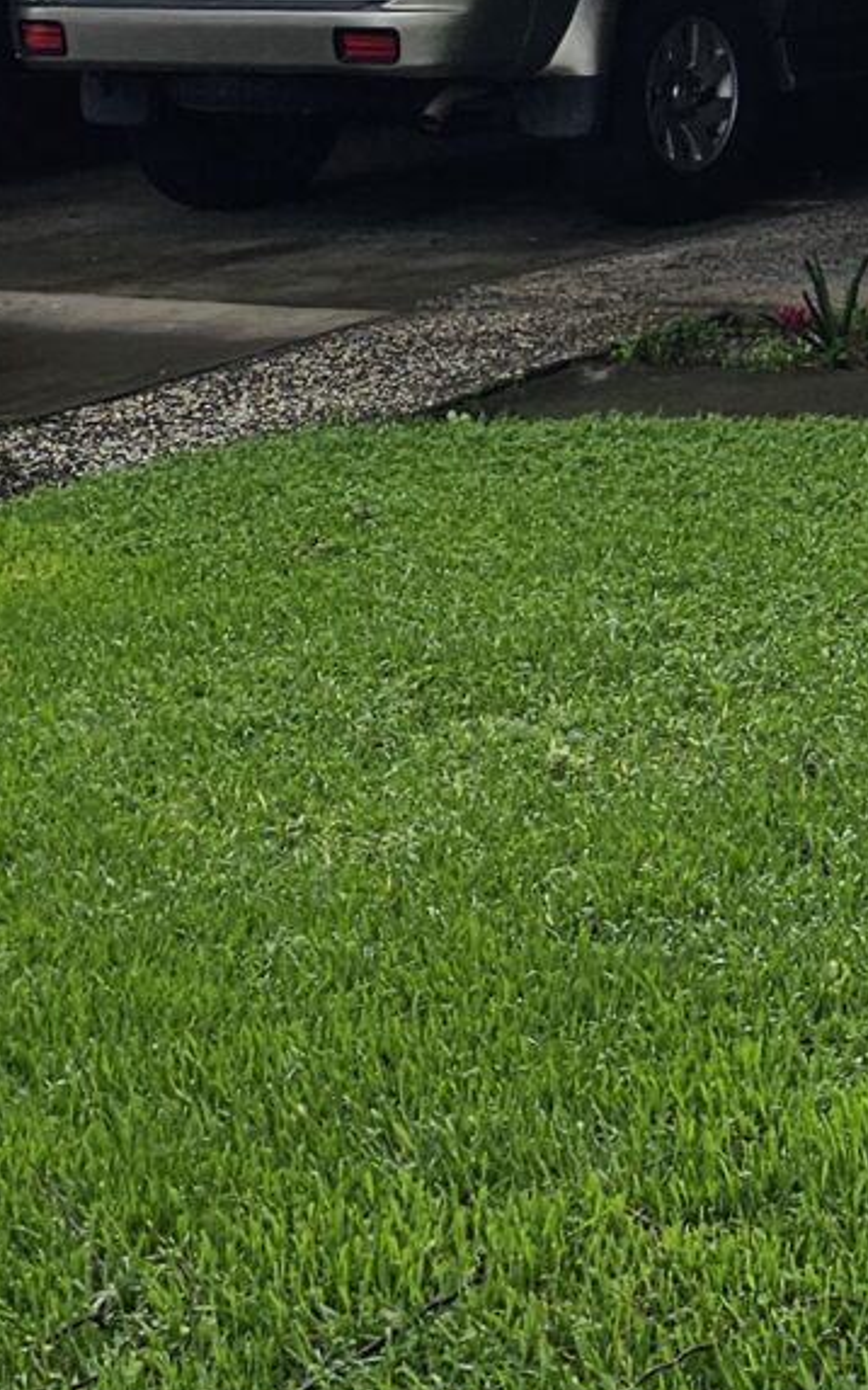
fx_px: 4127
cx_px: 1574
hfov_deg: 11.2
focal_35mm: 109
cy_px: -170
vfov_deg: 18.3
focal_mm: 6.3
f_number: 1.7
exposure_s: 1/181
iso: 10
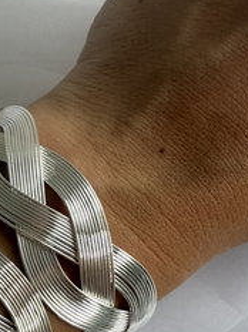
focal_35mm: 55
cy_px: 226
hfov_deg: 24.8
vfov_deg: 34.6
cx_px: -19
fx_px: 527
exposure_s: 1/99
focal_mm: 2.22
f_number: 2.2
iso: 80
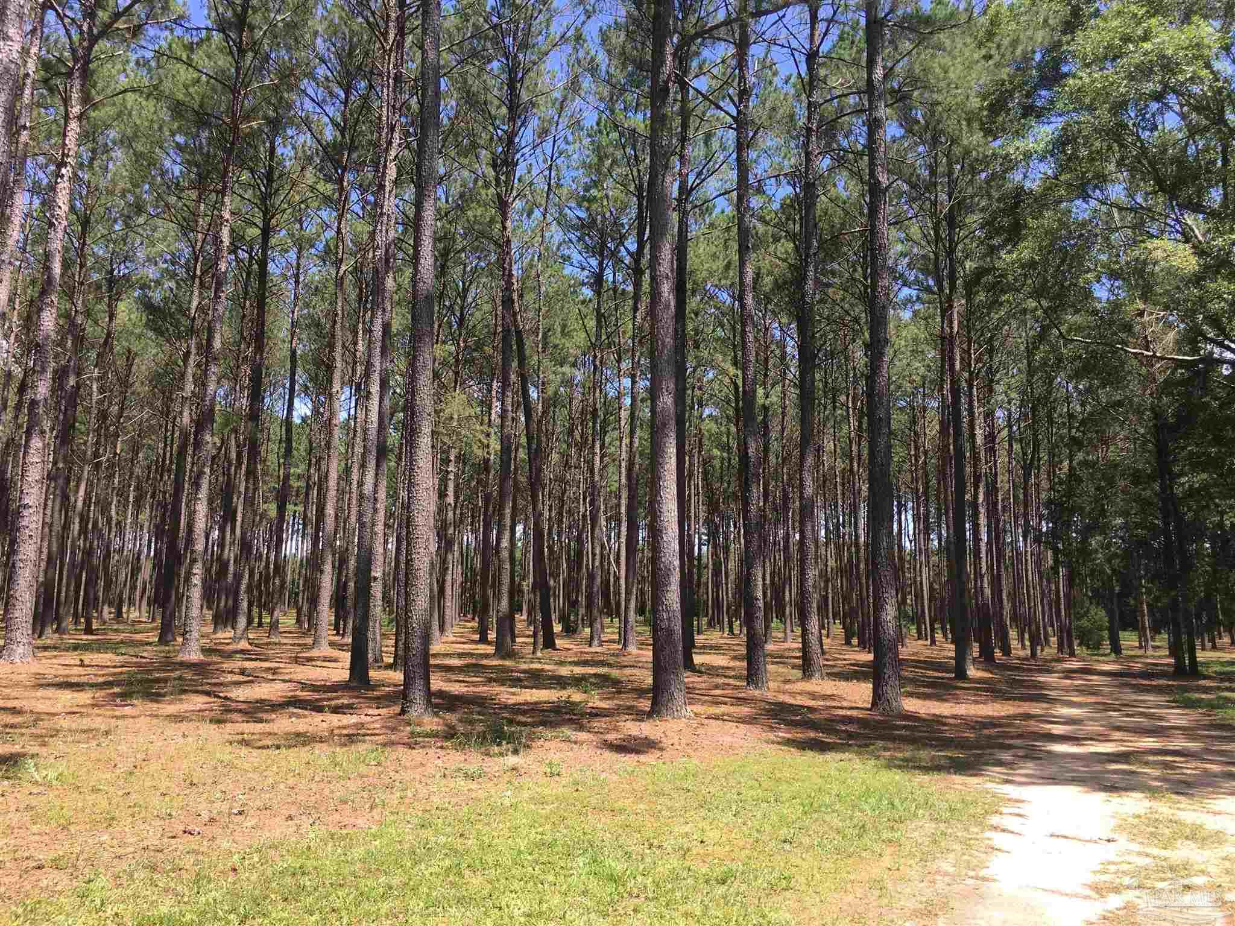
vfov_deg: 48.2
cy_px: 463
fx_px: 1035
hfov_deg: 61.7
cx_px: 618
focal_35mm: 29
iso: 25
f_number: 2.2
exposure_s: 1/534
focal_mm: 4.15
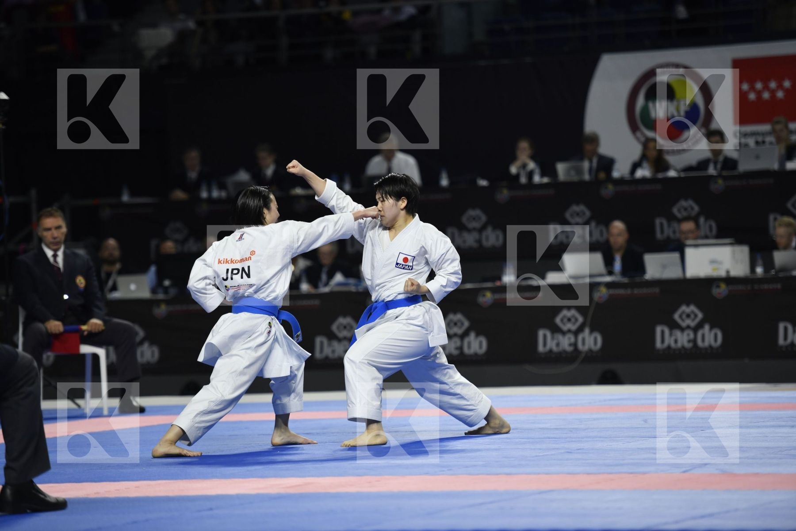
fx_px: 3869
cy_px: 266
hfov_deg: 11.7
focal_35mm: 175
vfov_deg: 7.8
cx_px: 398
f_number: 2.8
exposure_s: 1/800
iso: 800
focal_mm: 175
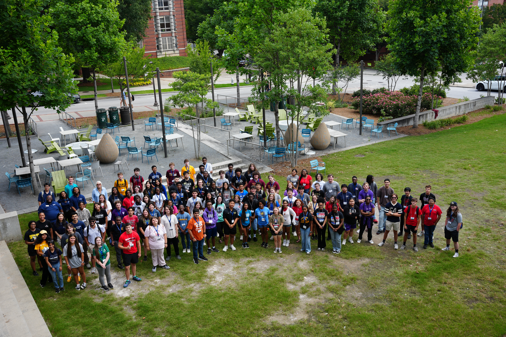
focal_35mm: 36
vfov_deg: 36.9
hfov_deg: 53.1
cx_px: 253
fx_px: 506
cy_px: 168
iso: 100
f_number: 6.3
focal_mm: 36
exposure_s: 1/100
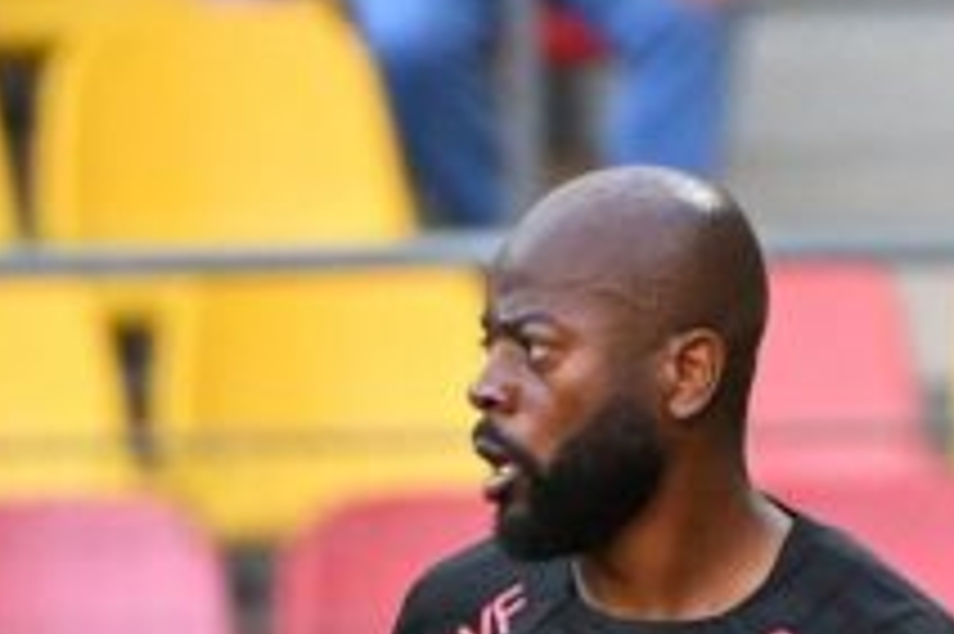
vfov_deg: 0.5
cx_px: 585
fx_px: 76709
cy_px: 1340
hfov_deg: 0.7
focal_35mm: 2897
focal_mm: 400
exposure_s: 1/1000
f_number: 4
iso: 2500
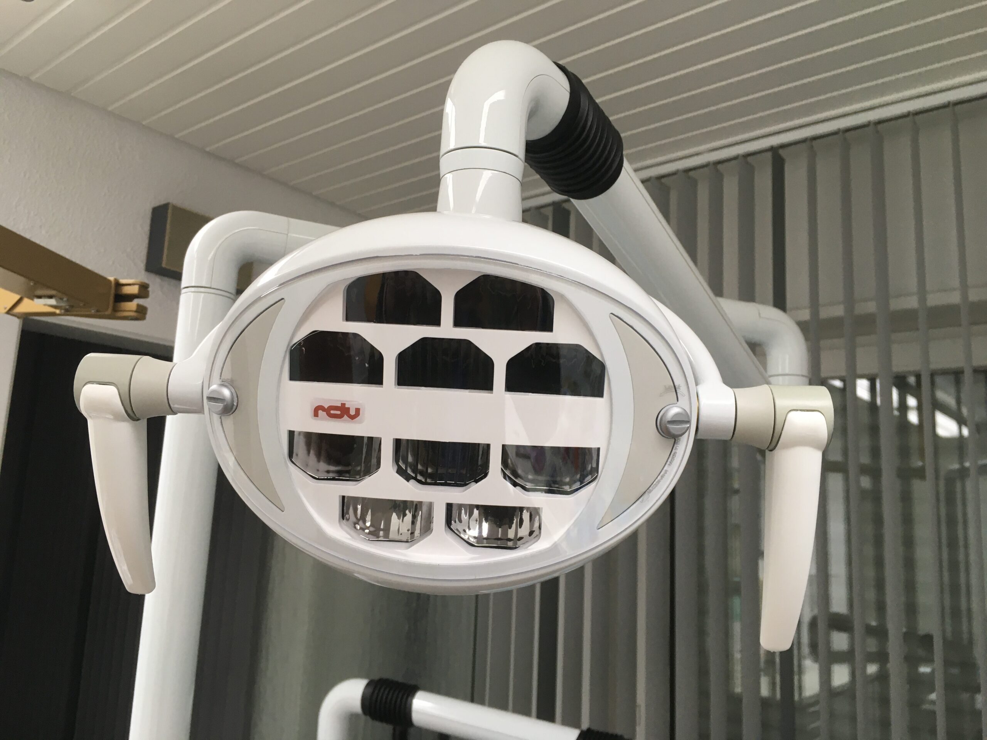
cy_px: 370
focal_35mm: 29
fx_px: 827
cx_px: 494
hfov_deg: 61.7
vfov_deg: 48.2
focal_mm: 4.15
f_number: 2.2
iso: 64
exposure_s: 1/33
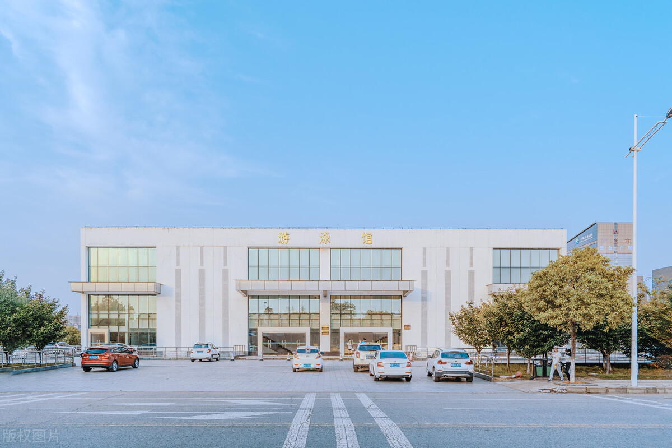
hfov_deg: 67.4
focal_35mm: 27
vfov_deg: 47.9
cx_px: 336
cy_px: 224
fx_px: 504
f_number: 8
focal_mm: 18
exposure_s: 1/160
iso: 100
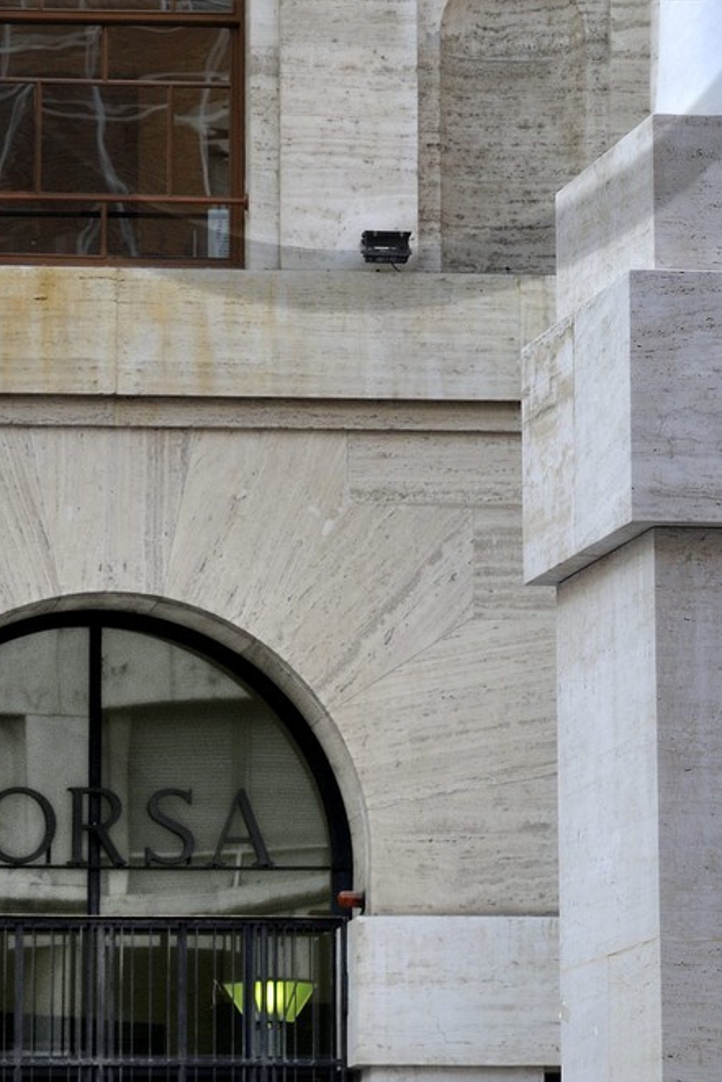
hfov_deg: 5.4
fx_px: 7637
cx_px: 352
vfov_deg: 8.0
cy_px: -200
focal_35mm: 254
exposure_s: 1/125
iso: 800
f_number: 8
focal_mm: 105
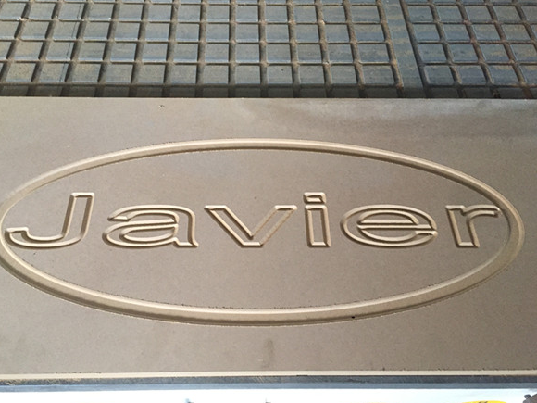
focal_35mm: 32
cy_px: 186
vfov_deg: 44.1
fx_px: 496
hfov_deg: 56.8
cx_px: 248
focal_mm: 4.15
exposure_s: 1/25
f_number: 2.2
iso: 250
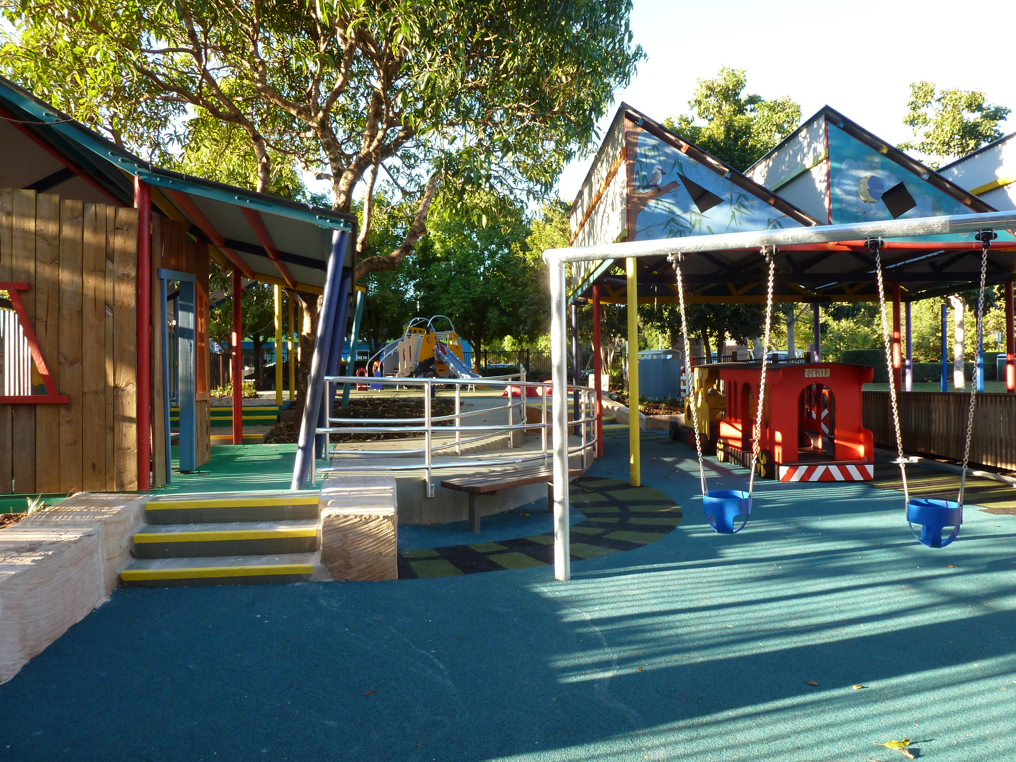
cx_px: 508
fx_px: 704
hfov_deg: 71.6
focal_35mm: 24
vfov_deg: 56.8
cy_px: 381
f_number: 3.3
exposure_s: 1/60
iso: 100
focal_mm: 4.3
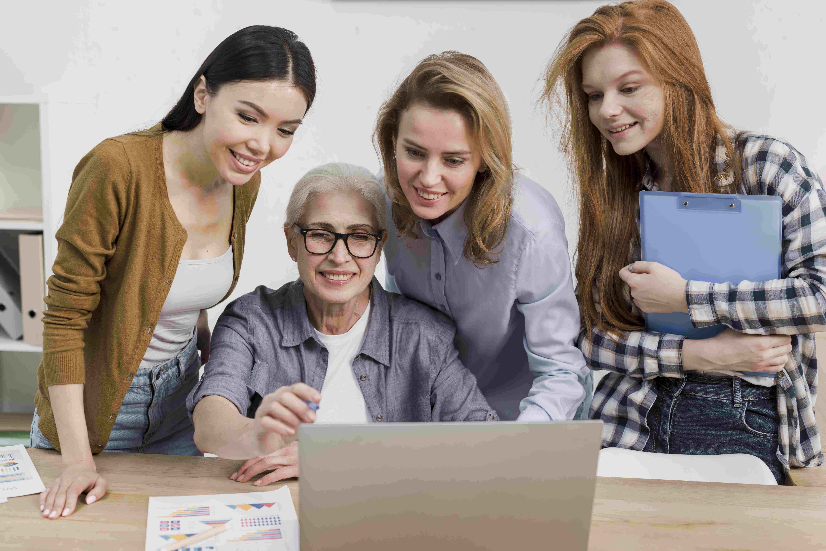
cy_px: 276
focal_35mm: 50
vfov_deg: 27.0
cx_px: 413
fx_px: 1148
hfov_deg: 39.6
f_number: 3.5
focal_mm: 50
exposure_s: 1/100
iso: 320
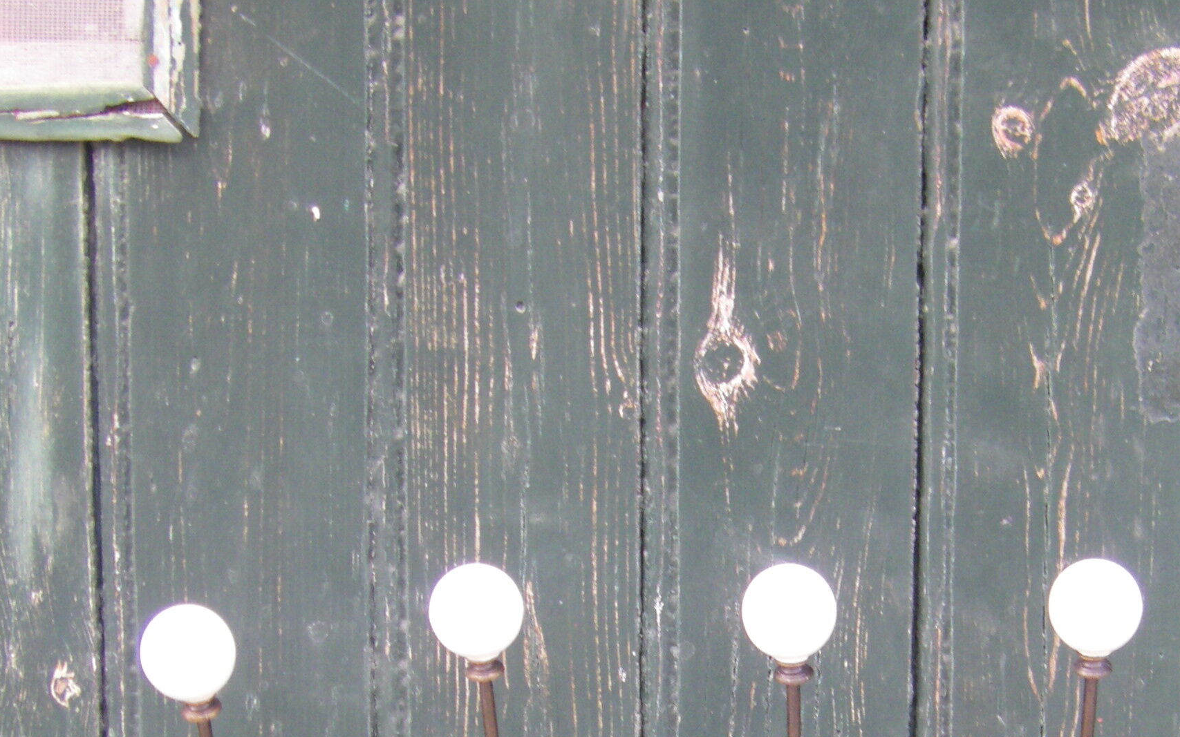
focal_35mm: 77
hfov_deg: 26.6
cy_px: 778
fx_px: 2476
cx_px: 817
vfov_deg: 16.5
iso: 160
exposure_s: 1/50
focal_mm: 6.3
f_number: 3.5
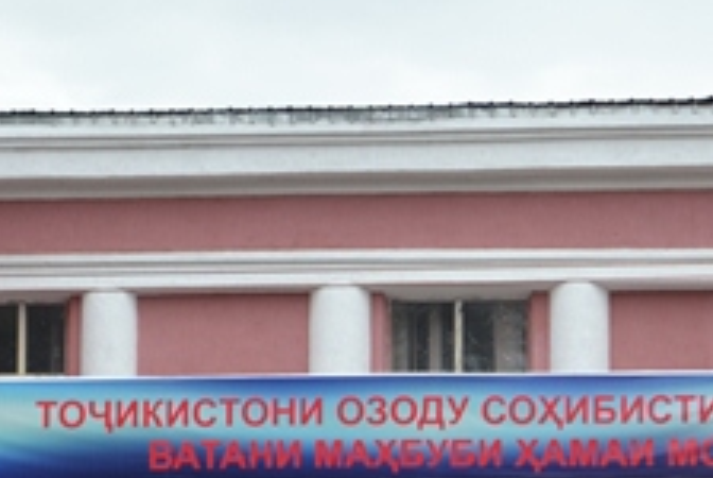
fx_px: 3907
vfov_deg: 6.9
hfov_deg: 10.4
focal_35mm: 197
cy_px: 566
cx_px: 442
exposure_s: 1/125
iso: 100
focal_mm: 46
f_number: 5.6
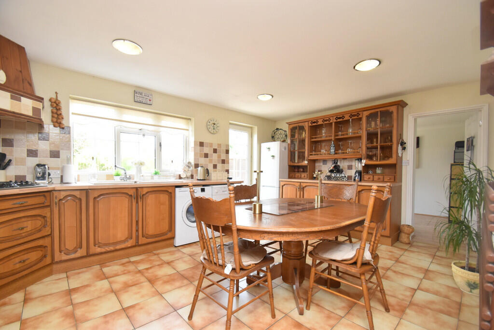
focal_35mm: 15
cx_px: 247
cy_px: 165
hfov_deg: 100.4
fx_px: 206
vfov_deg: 77.3
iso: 800
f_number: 4.5
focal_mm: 10
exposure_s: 1/160
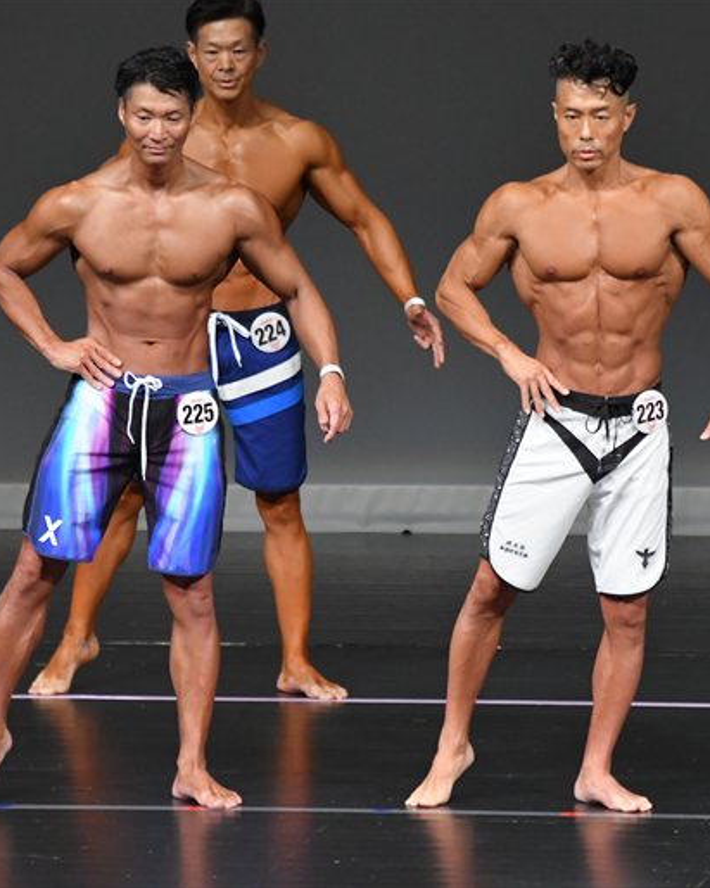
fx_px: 12822
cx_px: 360
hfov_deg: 3.2
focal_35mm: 488
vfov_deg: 4.0
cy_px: 444
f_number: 5.6
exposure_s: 1/400
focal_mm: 230
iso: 4000
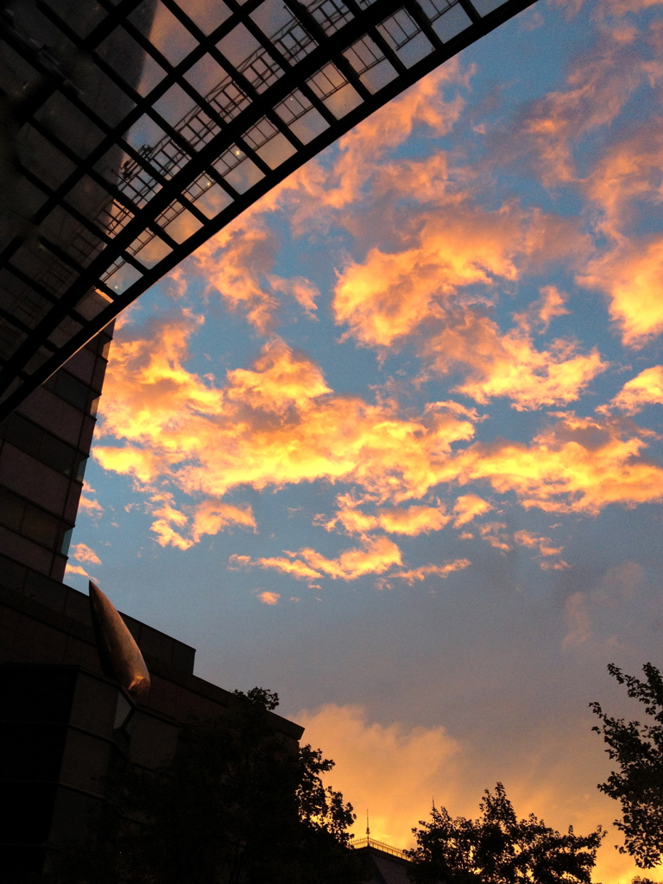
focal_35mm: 35
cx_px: 332
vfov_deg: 52.6
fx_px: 894
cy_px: 442
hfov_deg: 40.7
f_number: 2.4
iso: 100
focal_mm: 4.28
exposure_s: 1/120
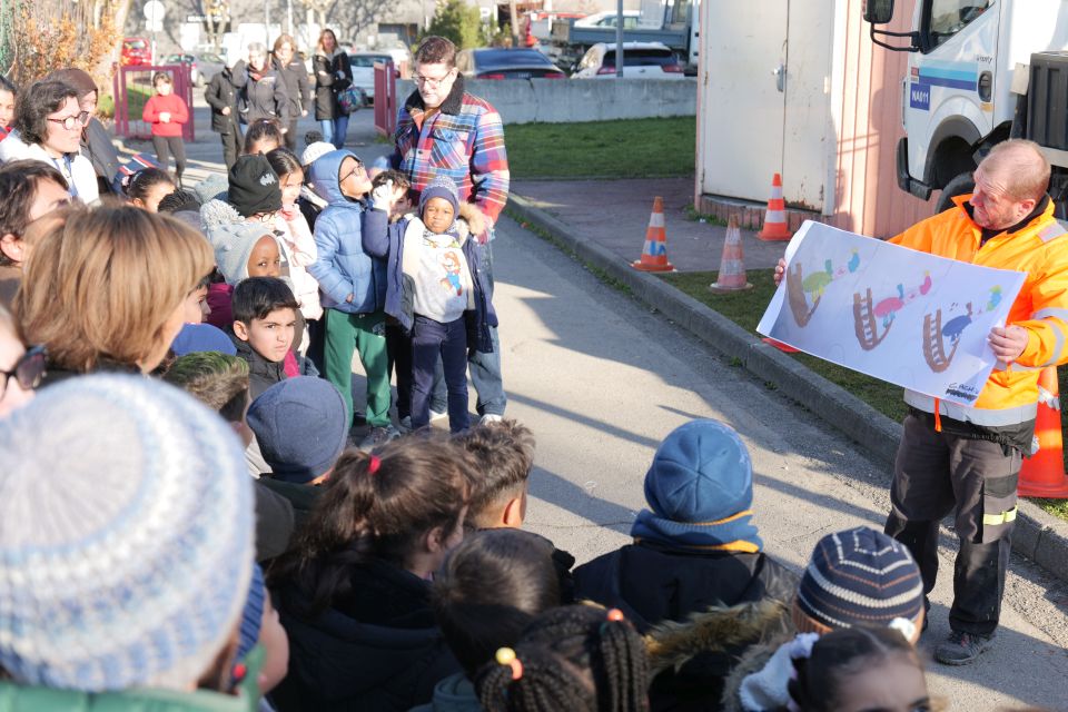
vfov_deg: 25.5
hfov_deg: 37.5
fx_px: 1572
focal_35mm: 53
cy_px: 356
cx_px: 534
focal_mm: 53
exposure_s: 1/80
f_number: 5.4
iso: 100
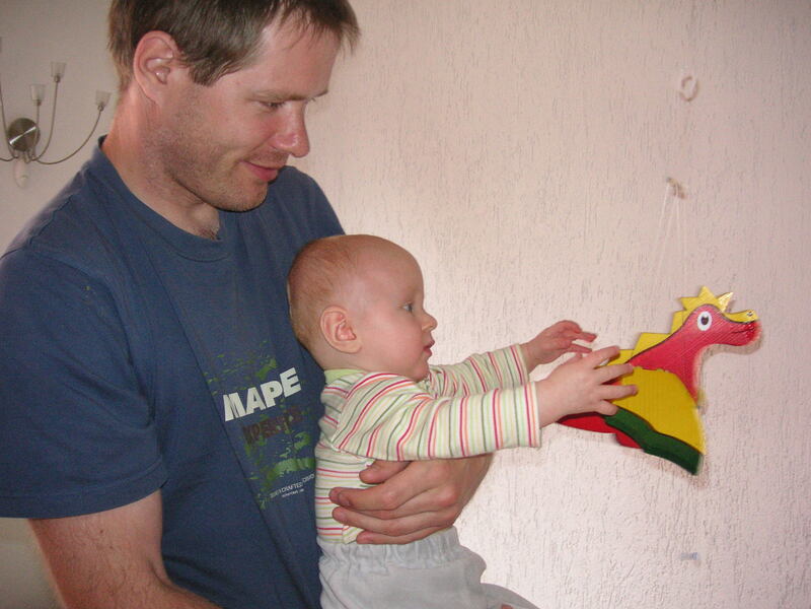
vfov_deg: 38.7
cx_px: 406
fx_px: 867
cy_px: 304
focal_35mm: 37
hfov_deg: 50.1
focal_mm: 6.1
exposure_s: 1/45
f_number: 2.8
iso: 160
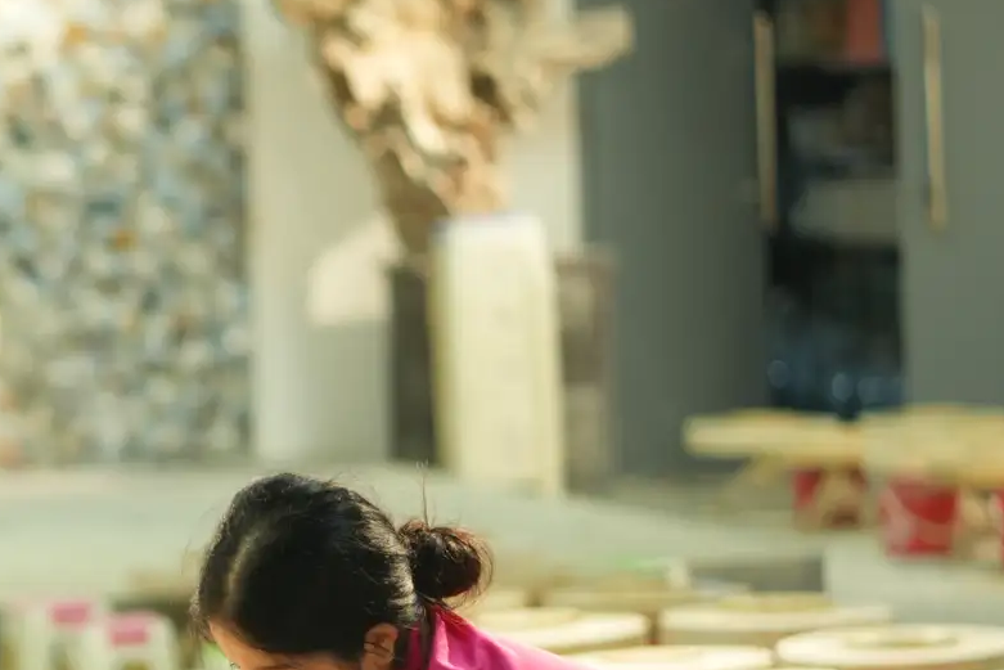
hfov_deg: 9.7
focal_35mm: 209
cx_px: -217
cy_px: 565
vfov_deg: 6.6
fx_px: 5829
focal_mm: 85
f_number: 1.8
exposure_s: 1/160
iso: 800
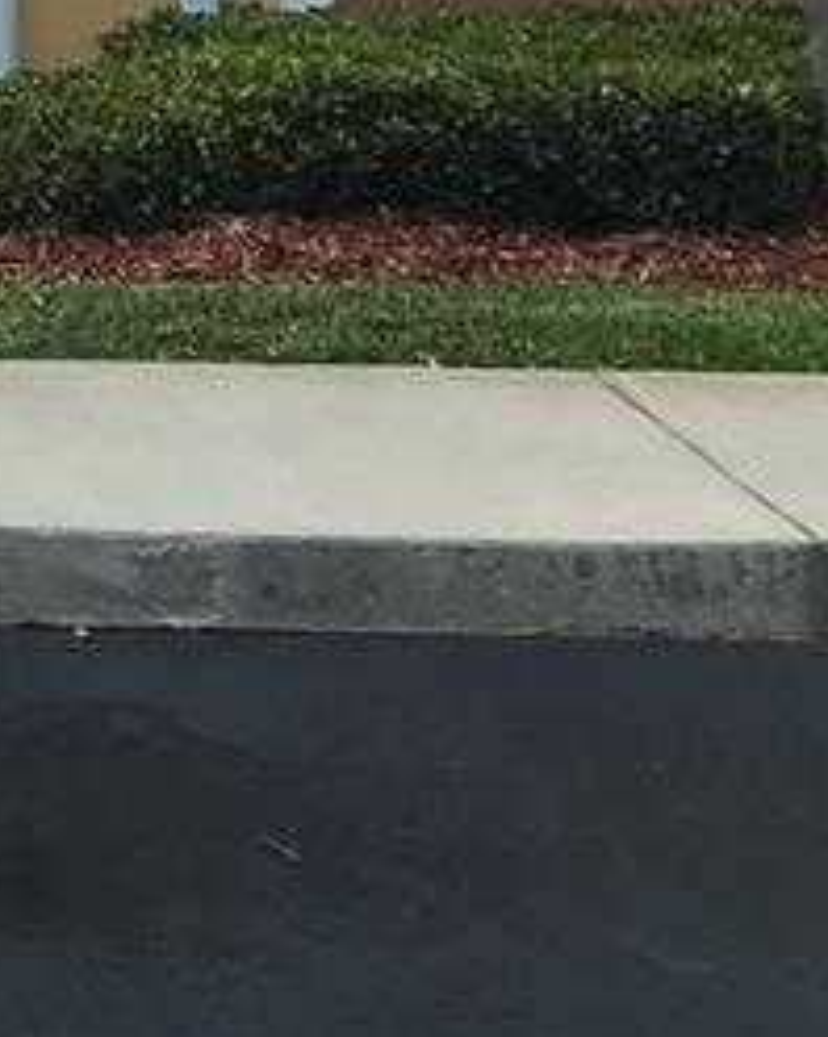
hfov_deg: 10.6
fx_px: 4202
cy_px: -949
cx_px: -627
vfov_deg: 12.6
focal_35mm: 137
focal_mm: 4.15
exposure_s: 1/836
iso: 25
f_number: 2.2
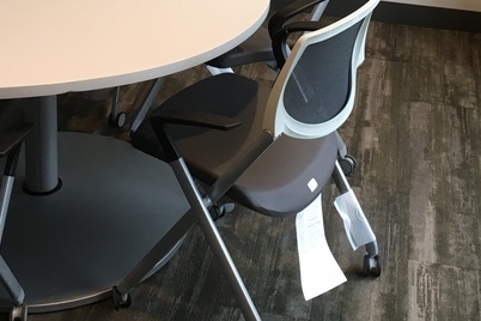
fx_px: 1002
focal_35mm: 75
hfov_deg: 27.0
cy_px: -59
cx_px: 240
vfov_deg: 17.4
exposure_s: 1/30
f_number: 2.2
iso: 32
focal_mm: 4.15
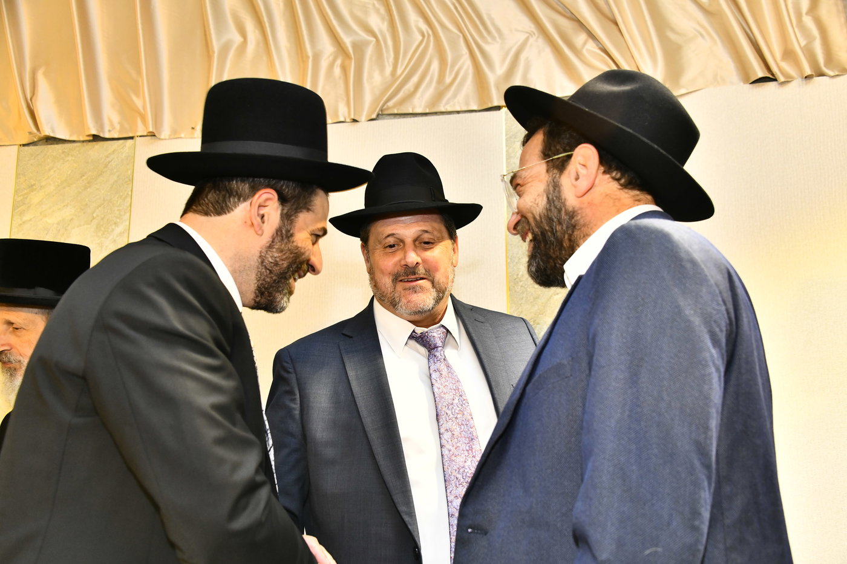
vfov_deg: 31.9
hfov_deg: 46.4
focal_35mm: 42
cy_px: 282
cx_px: 424
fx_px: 988
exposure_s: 1/125
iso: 1600
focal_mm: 42
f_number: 5.6
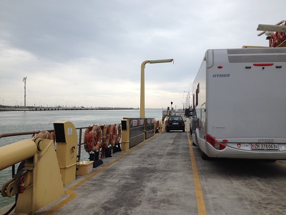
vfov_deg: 40.7
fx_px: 289
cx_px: 143
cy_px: 108
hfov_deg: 52.6
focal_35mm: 35
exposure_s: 1/649
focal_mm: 4.28
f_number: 2.4
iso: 50
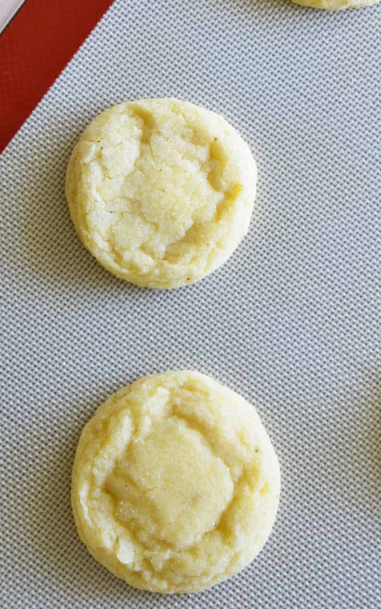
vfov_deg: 18.4
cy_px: 192
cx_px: 184
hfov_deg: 11.6
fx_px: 1877
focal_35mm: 113
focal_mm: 78
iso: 800
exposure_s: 1/20
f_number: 5.6
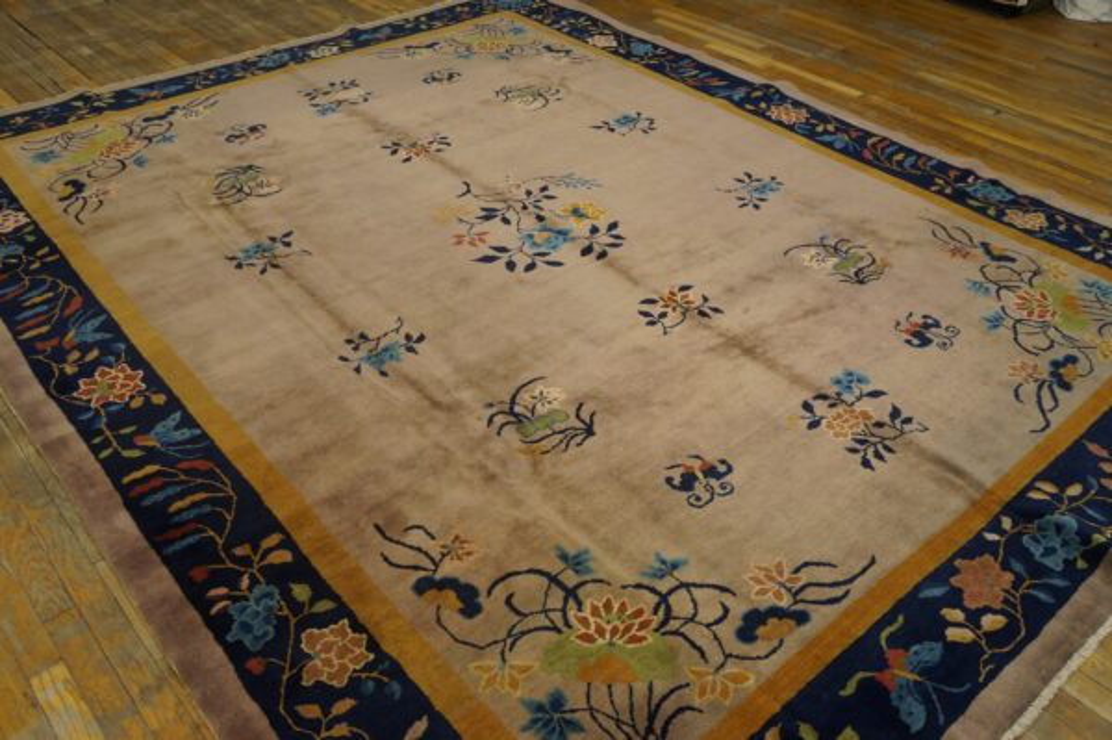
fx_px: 926
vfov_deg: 43.5
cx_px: 556
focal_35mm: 30
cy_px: 370
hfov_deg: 62.0
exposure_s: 1/60
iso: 640
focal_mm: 20
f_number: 4
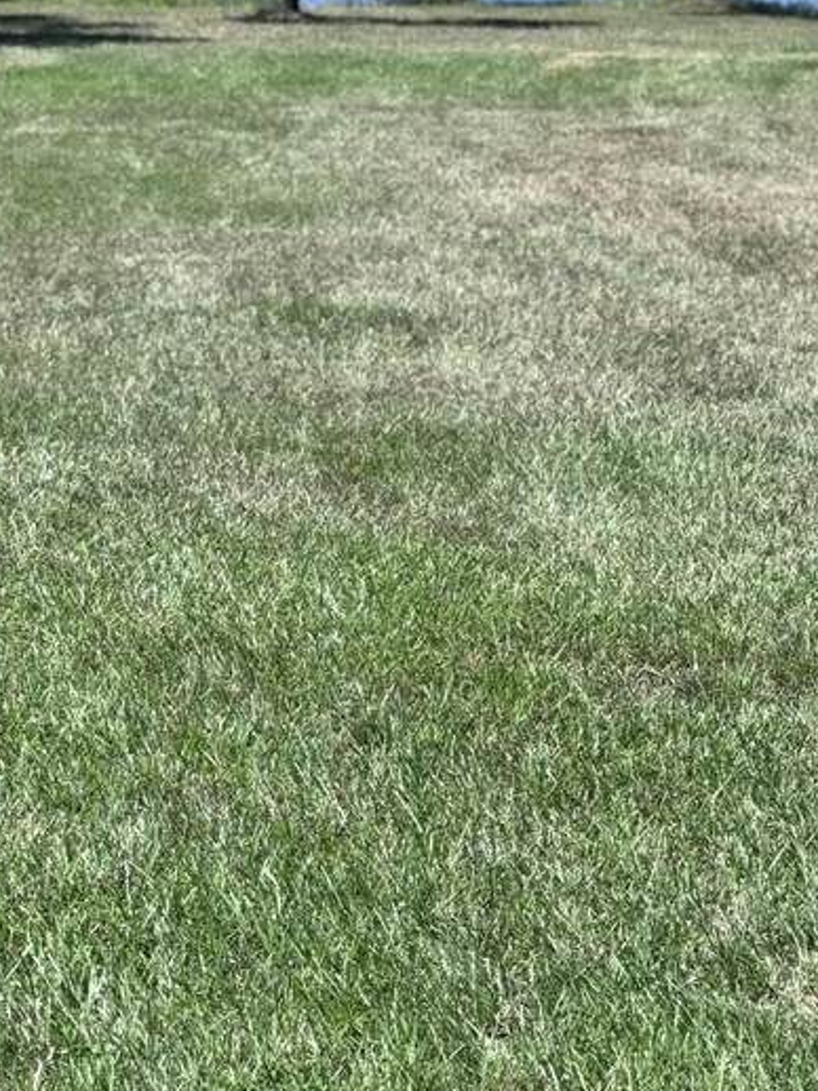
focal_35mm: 89
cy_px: 181
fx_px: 2806
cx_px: 363
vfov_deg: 21.7
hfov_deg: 16.6
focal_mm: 6.76
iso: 64
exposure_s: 1/3425
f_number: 1.78
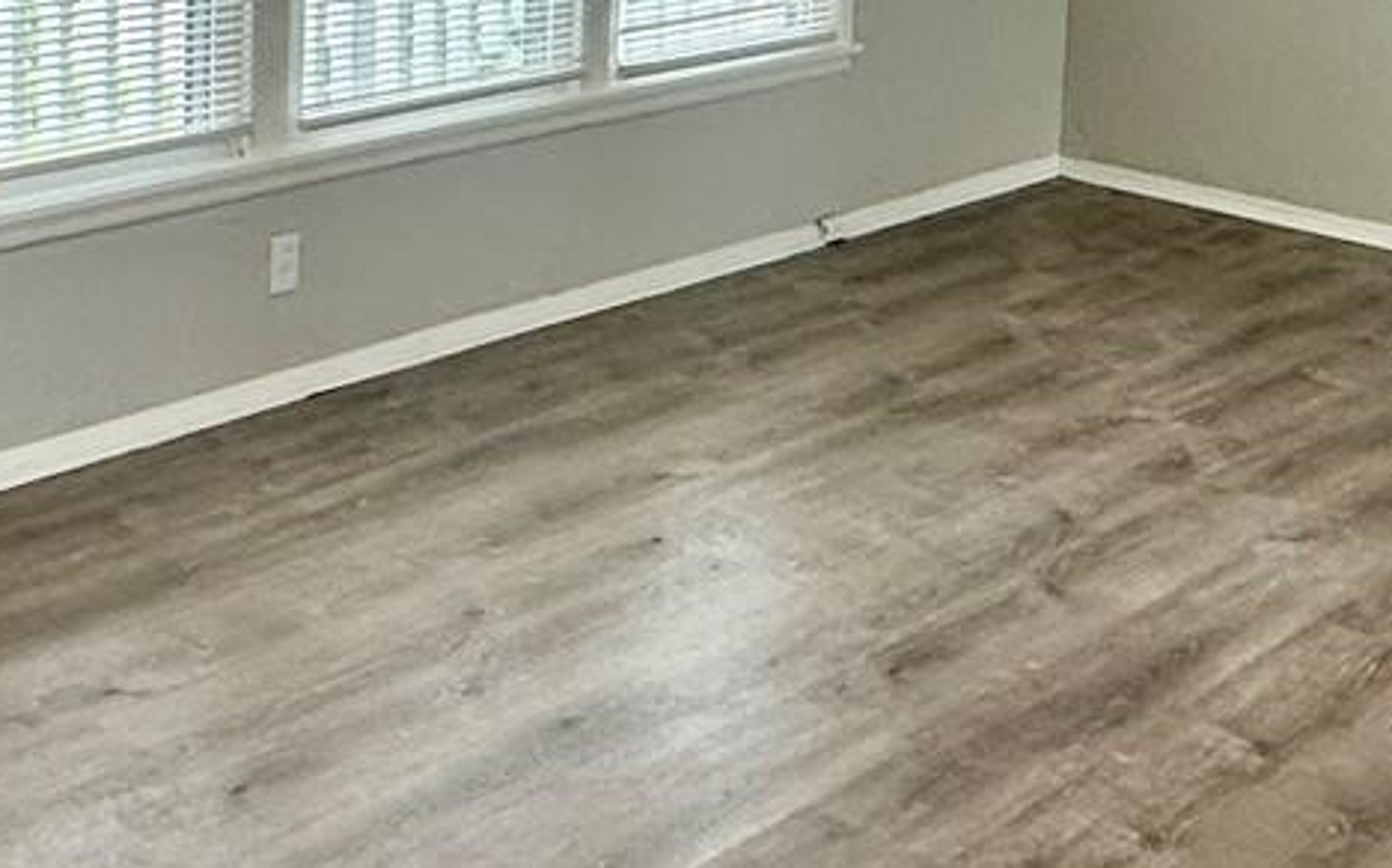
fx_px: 2465
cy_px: -56
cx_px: 723
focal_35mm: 65
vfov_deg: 19.3
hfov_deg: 31.5
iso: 160
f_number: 2.2
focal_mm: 2.22
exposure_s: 1/120
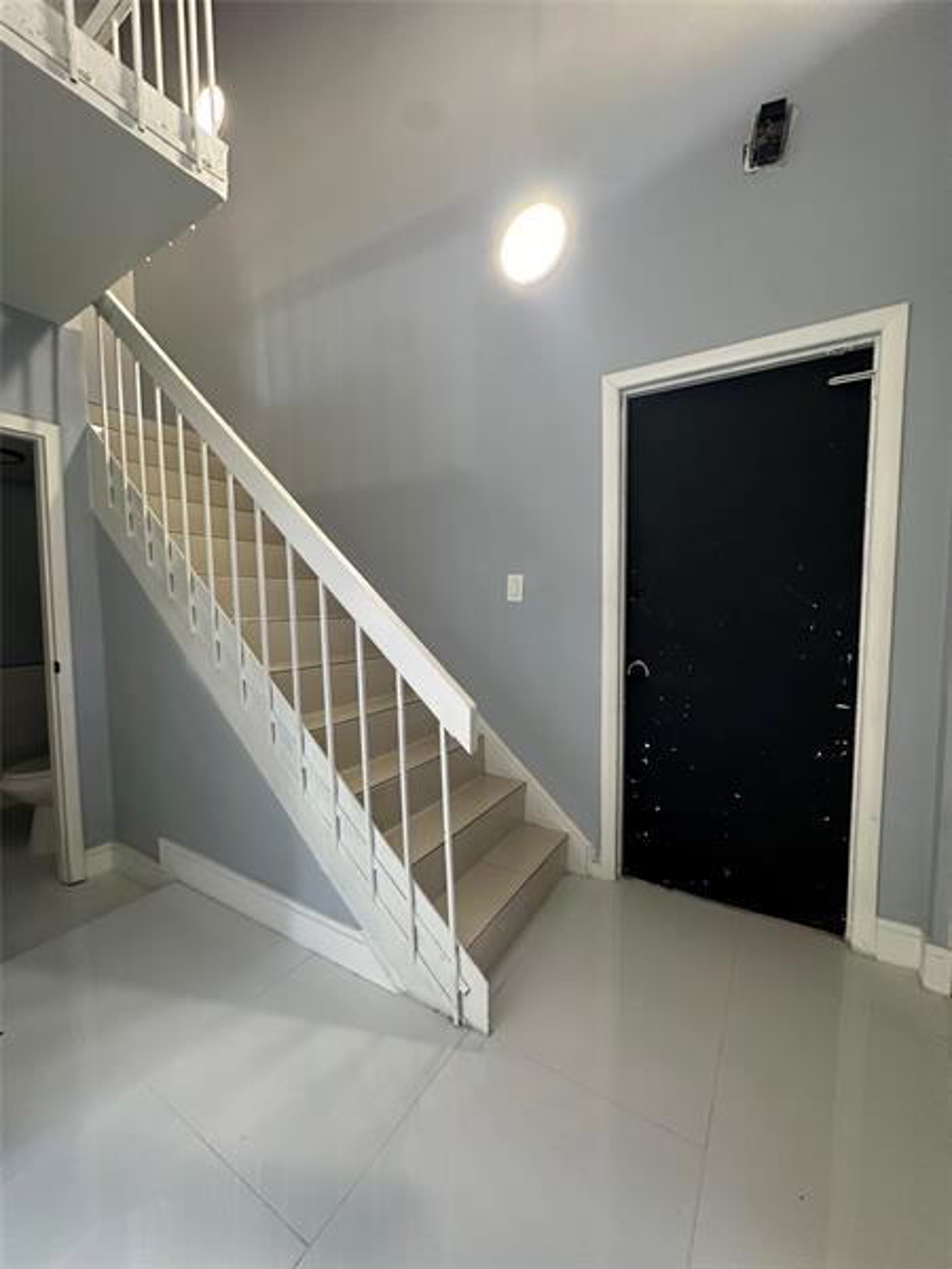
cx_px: 476
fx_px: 513
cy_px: 634
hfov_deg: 85.7
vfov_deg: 102.1
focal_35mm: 14
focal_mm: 2.22
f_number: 2.2
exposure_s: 1/60
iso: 160
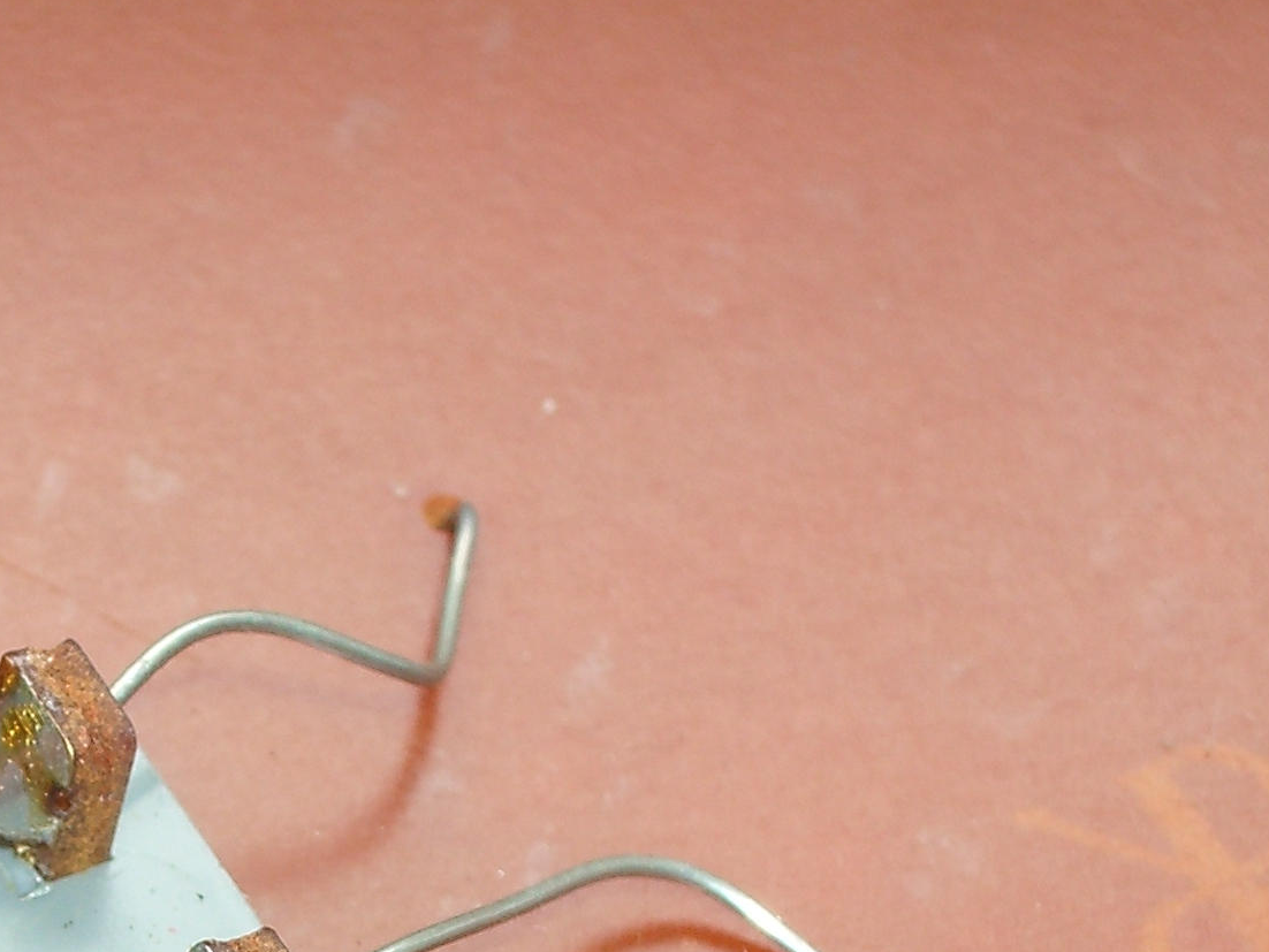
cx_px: 172
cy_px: 1065
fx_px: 5280
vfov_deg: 10.2
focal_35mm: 144
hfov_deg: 13.6
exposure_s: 1/60
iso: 80
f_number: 5.6
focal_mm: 10.2
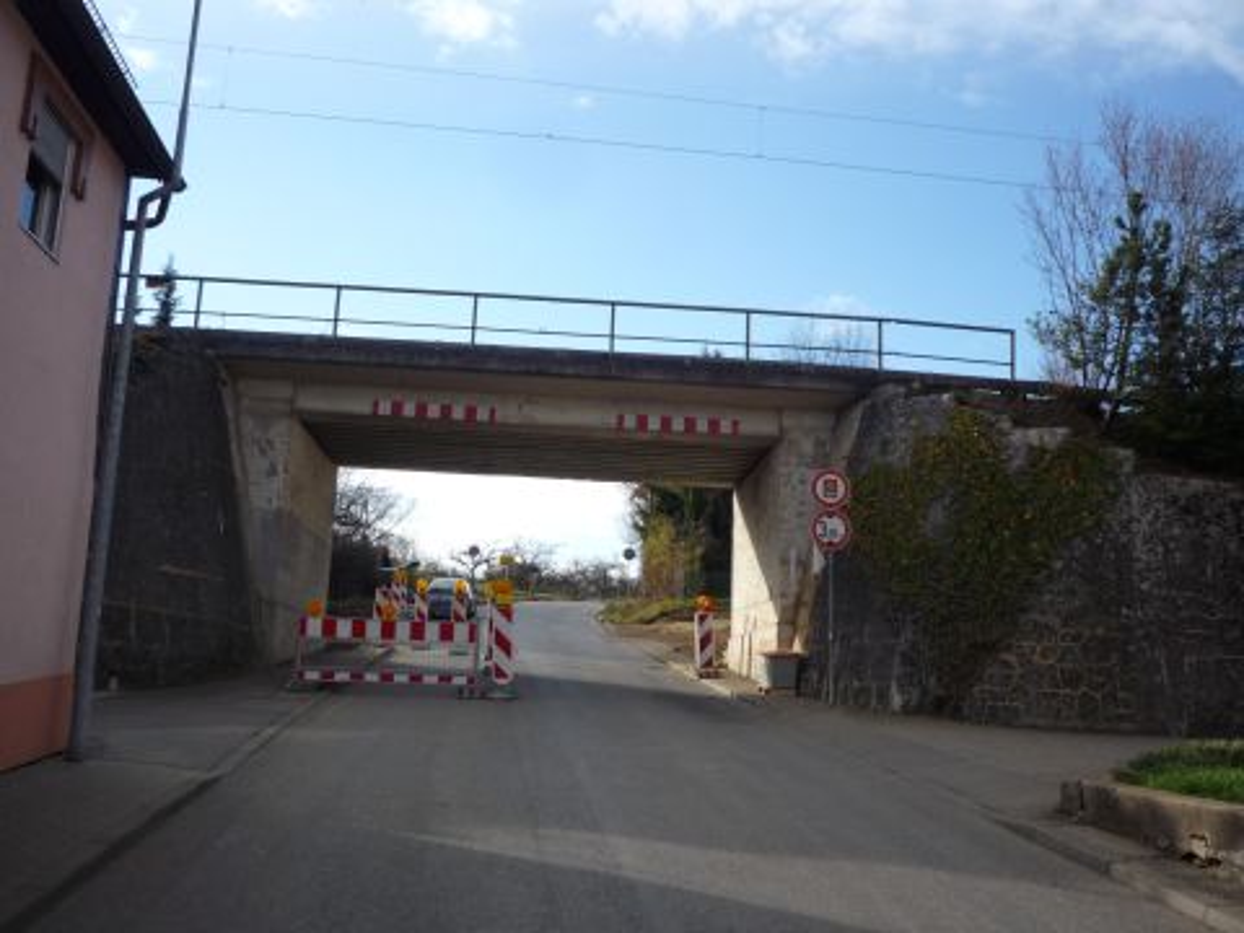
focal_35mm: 32
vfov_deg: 44.2
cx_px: 622
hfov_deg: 56.8
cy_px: 466
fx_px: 1150
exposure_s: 1/400
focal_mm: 5.2
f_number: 4
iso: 100
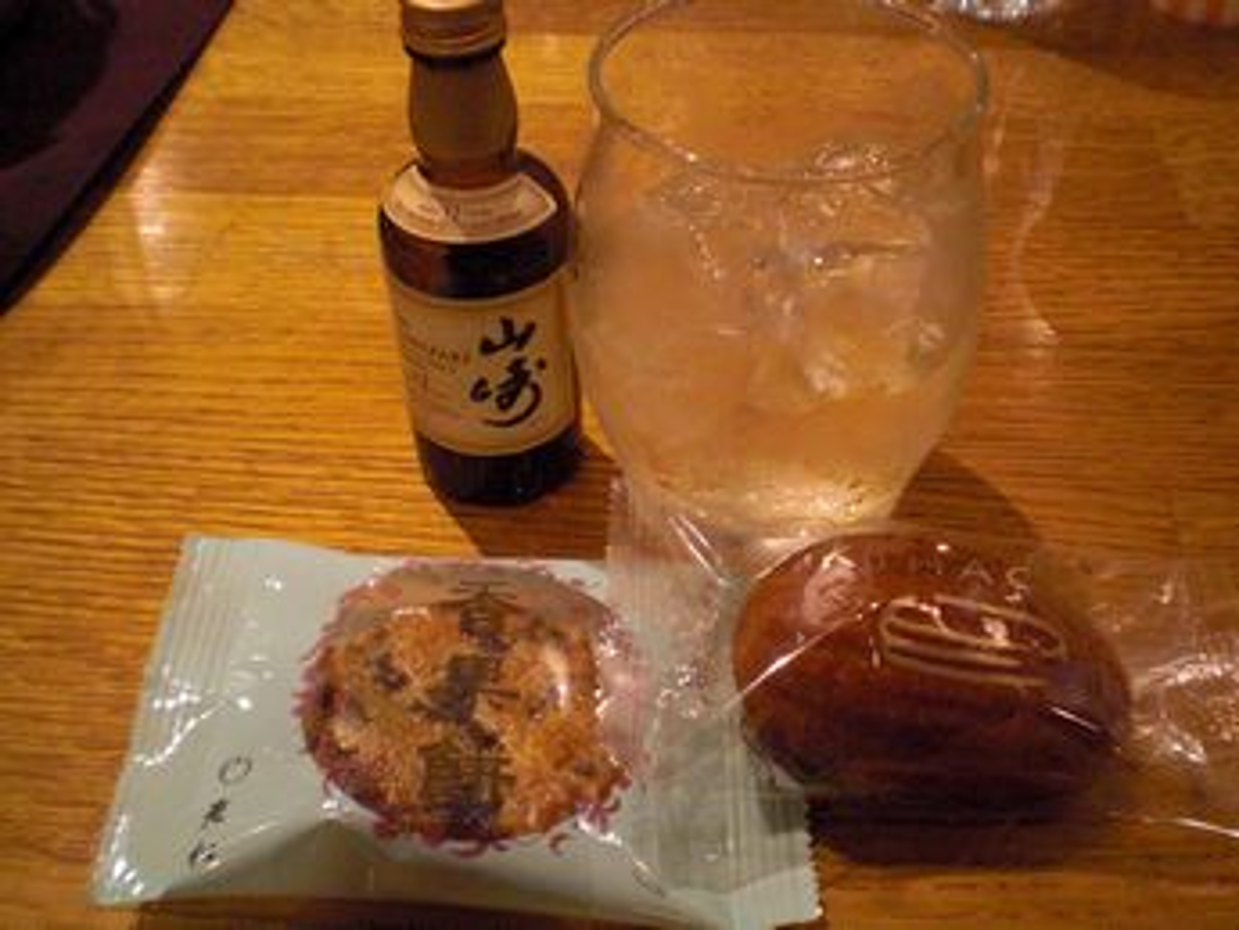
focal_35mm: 38
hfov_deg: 49.0
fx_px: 1361
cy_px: 465
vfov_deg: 37.7
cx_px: 620
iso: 800
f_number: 3.1
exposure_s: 1/125
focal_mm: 6.3
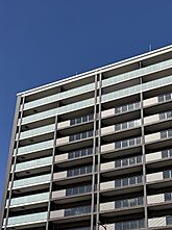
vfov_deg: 38.3
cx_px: 119
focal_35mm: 47
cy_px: 197
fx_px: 312
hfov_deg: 30.5
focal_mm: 5.96
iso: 50
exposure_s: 1/3650
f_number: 1.6
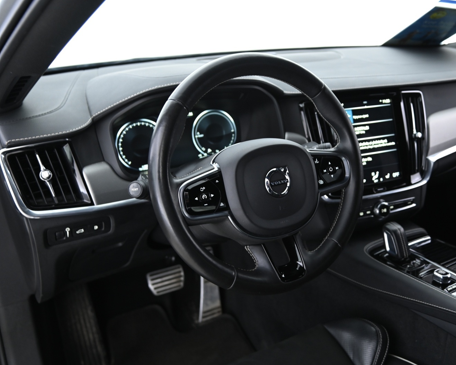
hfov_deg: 48.7
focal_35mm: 37
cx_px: 281
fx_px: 499
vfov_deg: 40.1
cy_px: 184
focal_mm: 32
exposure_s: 1/10
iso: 1250
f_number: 4
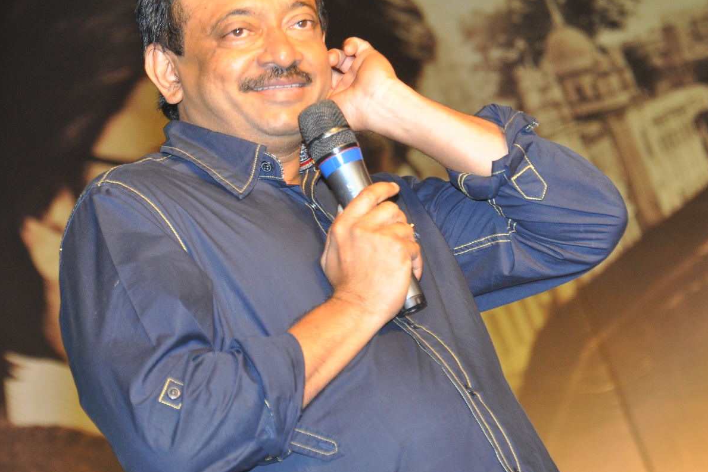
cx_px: 350
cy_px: 159
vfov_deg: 6.5
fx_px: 4163
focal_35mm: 212
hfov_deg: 9.7
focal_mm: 105
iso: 800
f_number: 5.6
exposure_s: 1/60
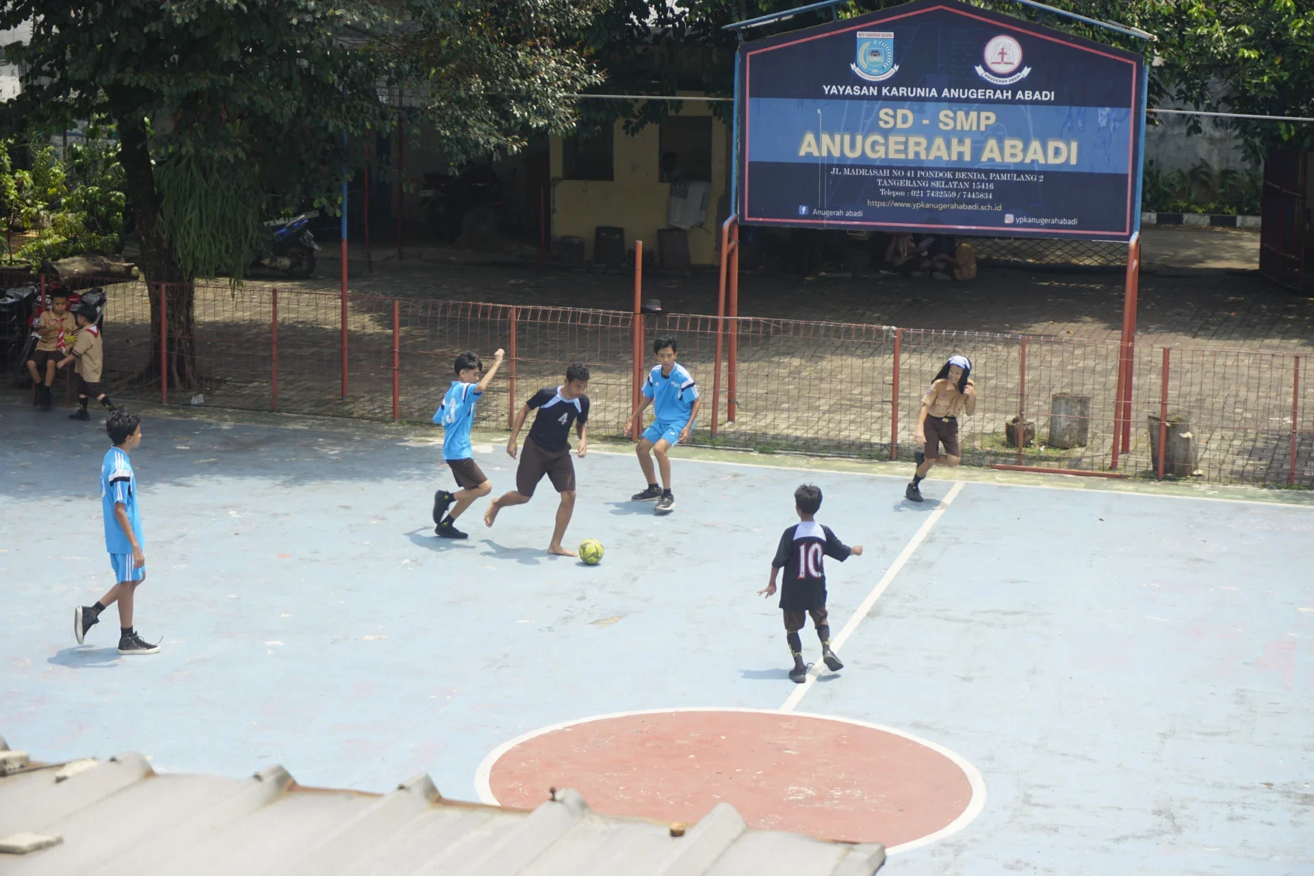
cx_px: 657
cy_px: 438
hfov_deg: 27.0
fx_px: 2737
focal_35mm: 75
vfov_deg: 18.2
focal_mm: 50
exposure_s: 1/320
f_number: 5.6
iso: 100
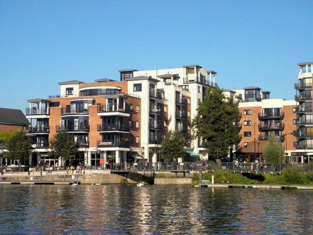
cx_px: 156
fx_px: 615
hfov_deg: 28.6
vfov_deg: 21.6
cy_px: 118
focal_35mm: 68
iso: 160
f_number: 8.6
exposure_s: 1/250
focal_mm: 12.2
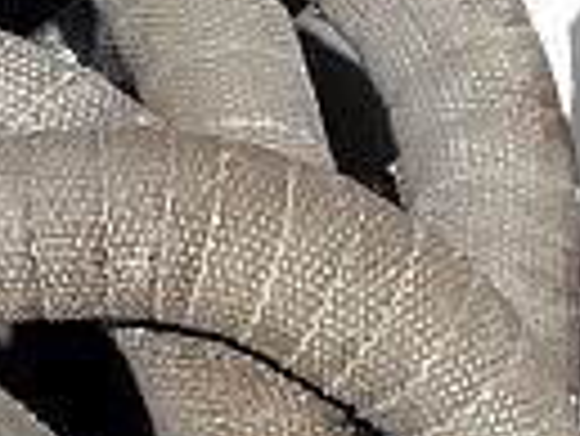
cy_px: -288
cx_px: -827
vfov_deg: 4.2
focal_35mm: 350
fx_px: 5870
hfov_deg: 5.5
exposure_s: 1/500
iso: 100
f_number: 8
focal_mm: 7.8
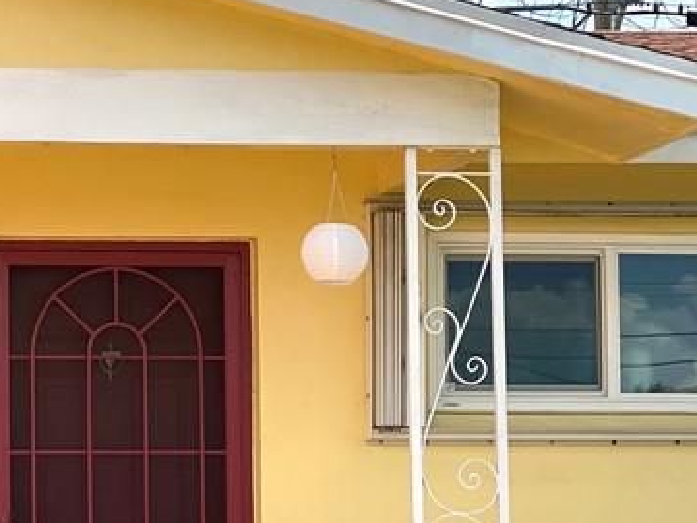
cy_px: 378
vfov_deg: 10.0
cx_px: -12
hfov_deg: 13.2
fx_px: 2980
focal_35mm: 148
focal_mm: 6
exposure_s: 1/1653
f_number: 2
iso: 20
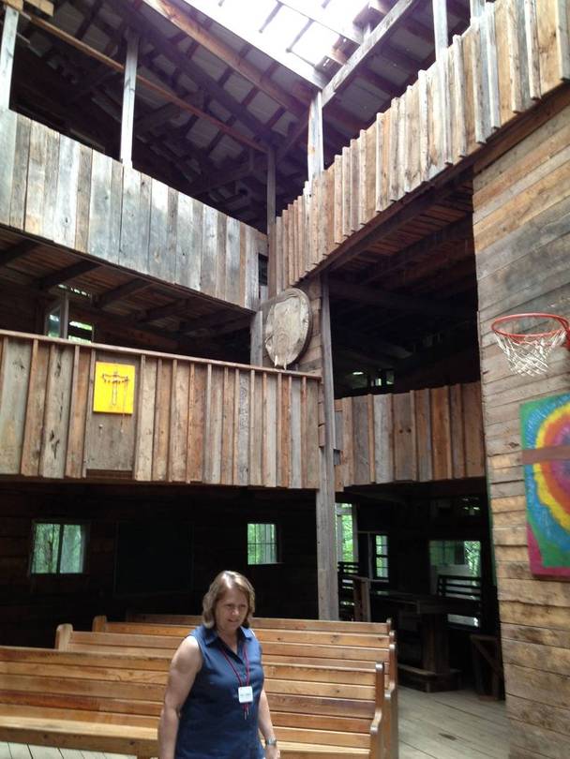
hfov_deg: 40.7
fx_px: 768
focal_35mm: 35
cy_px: 380
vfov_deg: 52.6
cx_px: 285
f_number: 2.4
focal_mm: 4.28
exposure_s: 1/20
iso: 100
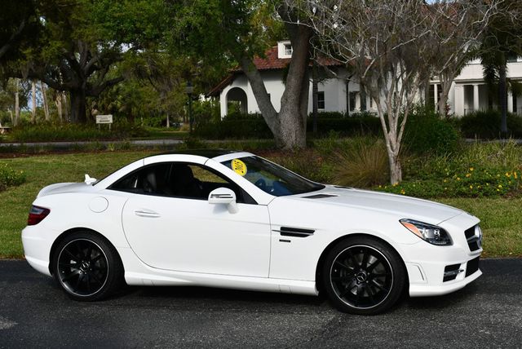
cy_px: 174
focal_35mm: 56
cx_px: 261
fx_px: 813
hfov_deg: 35.6
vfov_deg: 24.2
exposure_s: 1/250
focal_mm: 28
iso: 100
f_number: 8
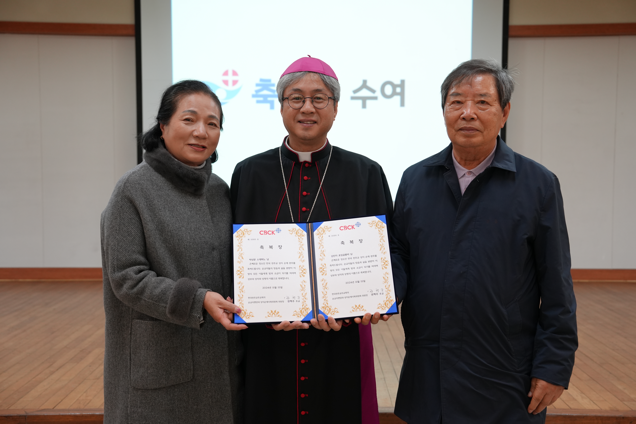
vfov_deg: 30.5
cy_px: 212
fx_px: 777
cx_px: 318
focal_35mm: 44
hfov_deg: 44.5
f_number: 4
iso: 1000
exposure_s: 1/160
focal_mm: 44
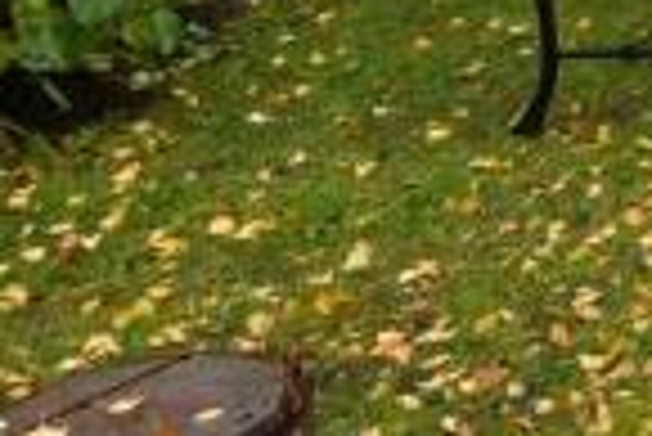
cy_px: -533
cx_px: 1583
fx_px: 1922
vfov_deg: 11.3
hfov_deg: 13.6
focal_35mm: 106
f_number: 8
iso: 100
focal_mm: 10
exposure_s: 1/10
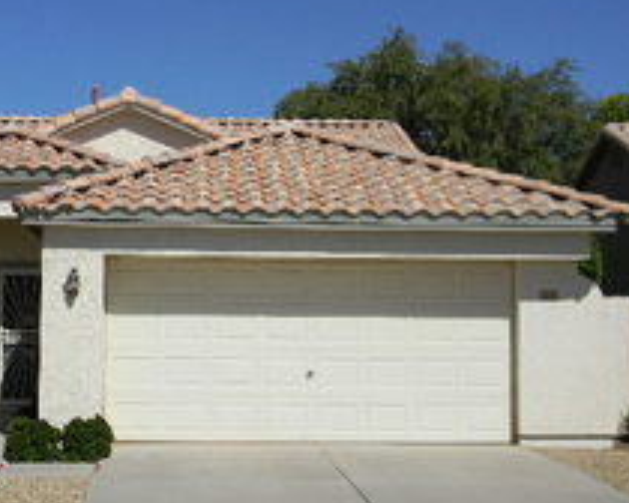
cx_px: 204
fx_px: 1229
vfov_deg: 23.1
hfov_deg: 28.5
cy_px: 207
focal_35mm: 66
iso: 112
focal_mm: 7.3
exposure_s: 1/684
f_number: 7.6
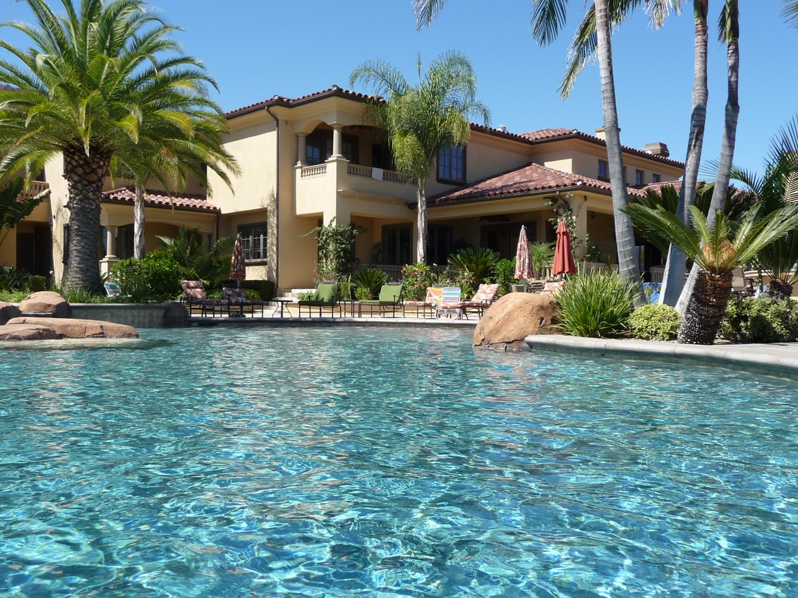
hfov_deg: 55.3
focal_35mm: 33
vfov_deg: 42.9
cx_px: 421
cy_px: 328
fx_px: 761
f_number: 3.3
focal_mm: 4.7
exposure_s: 1/800
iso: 100
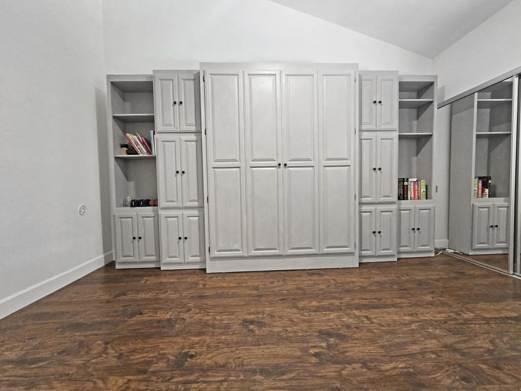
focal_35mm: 13
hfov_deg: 106.2
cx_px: 260
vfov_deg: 89.9
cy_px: 196
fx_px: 196
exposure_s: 1/60
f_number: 2.2
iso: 500
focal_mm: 2.2
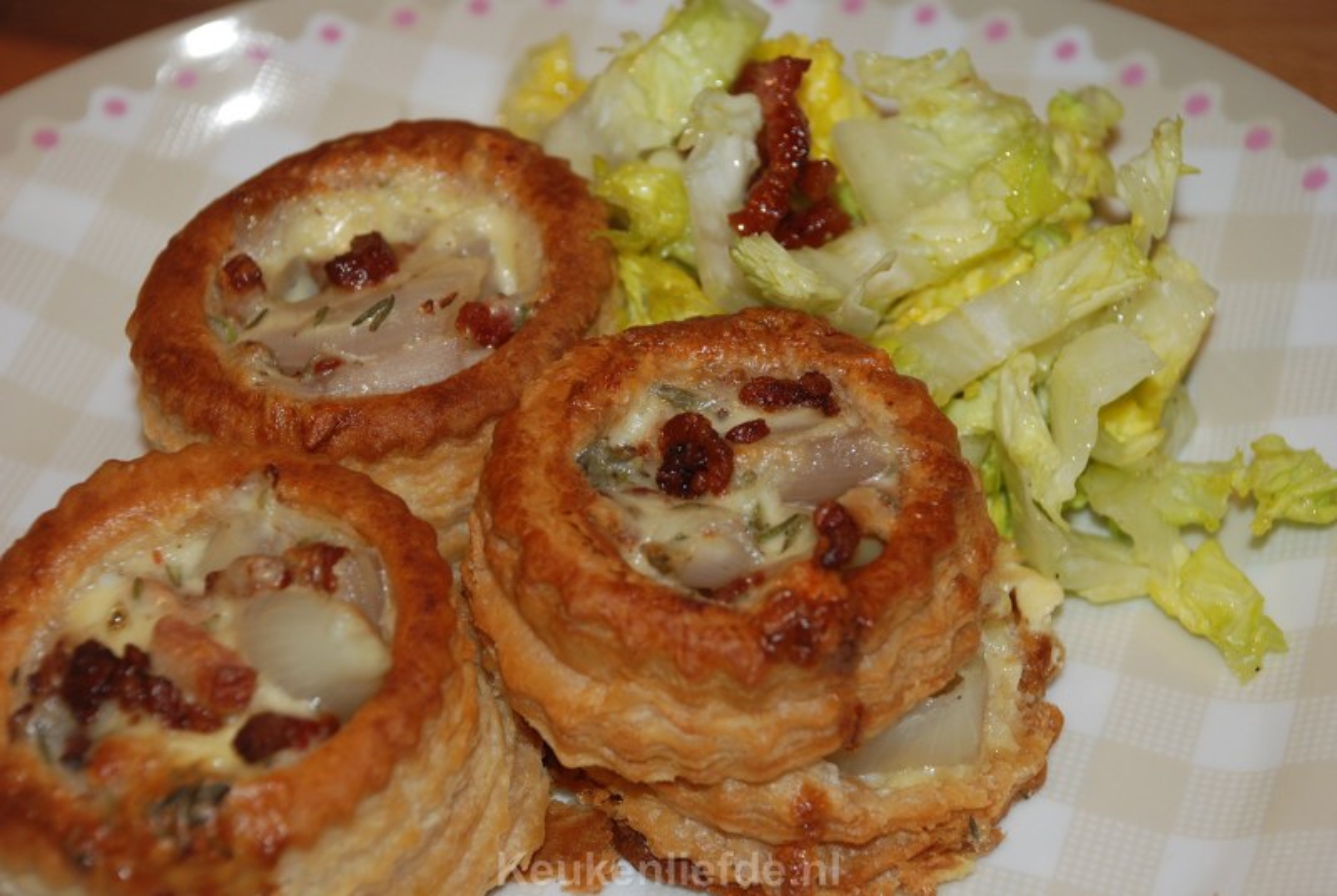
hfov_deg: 19.4
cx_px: 668
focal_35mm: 105
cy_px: 448
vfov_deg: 13.1
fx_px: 3905
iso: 160
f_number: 5.6
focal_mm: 70
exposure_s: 1/60
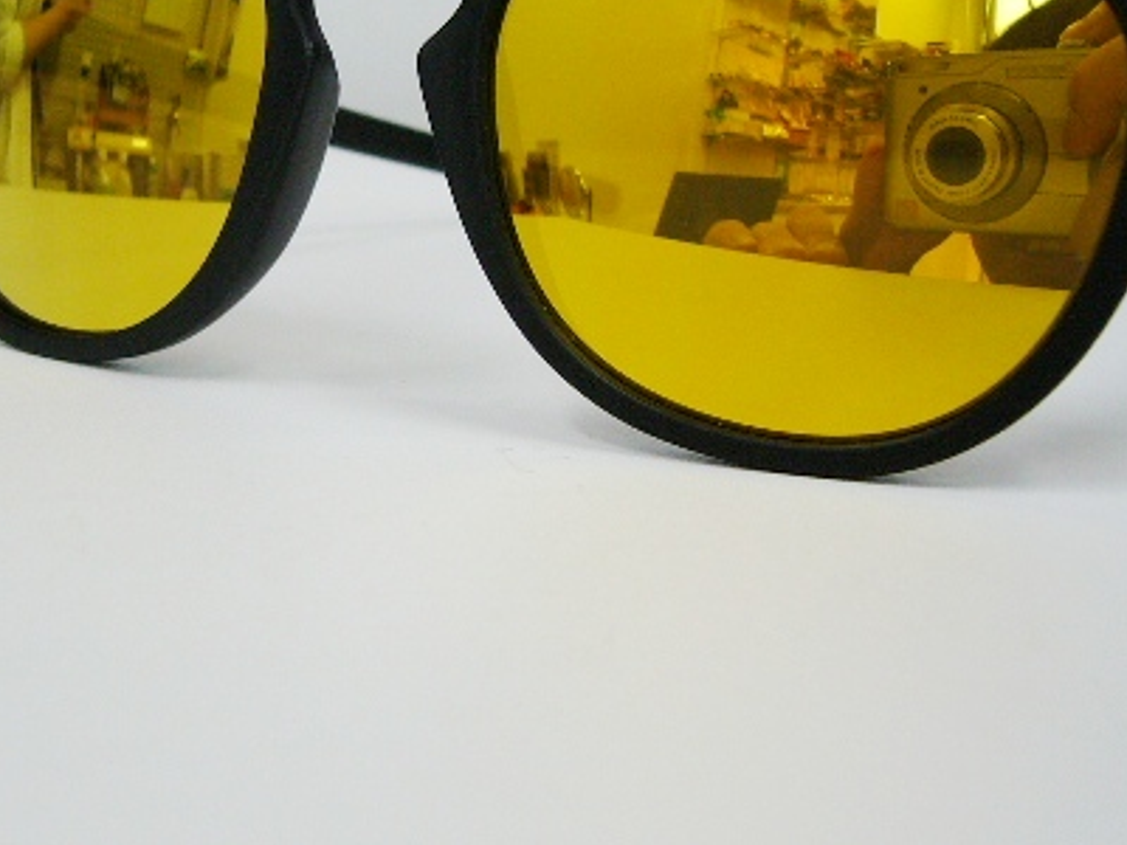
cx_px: 473
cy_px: 217
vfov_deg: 25.8
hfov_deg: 34.3
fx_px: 1823
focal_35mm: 56
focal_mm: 5.8
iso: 100
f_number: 2.8
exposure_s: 1/50
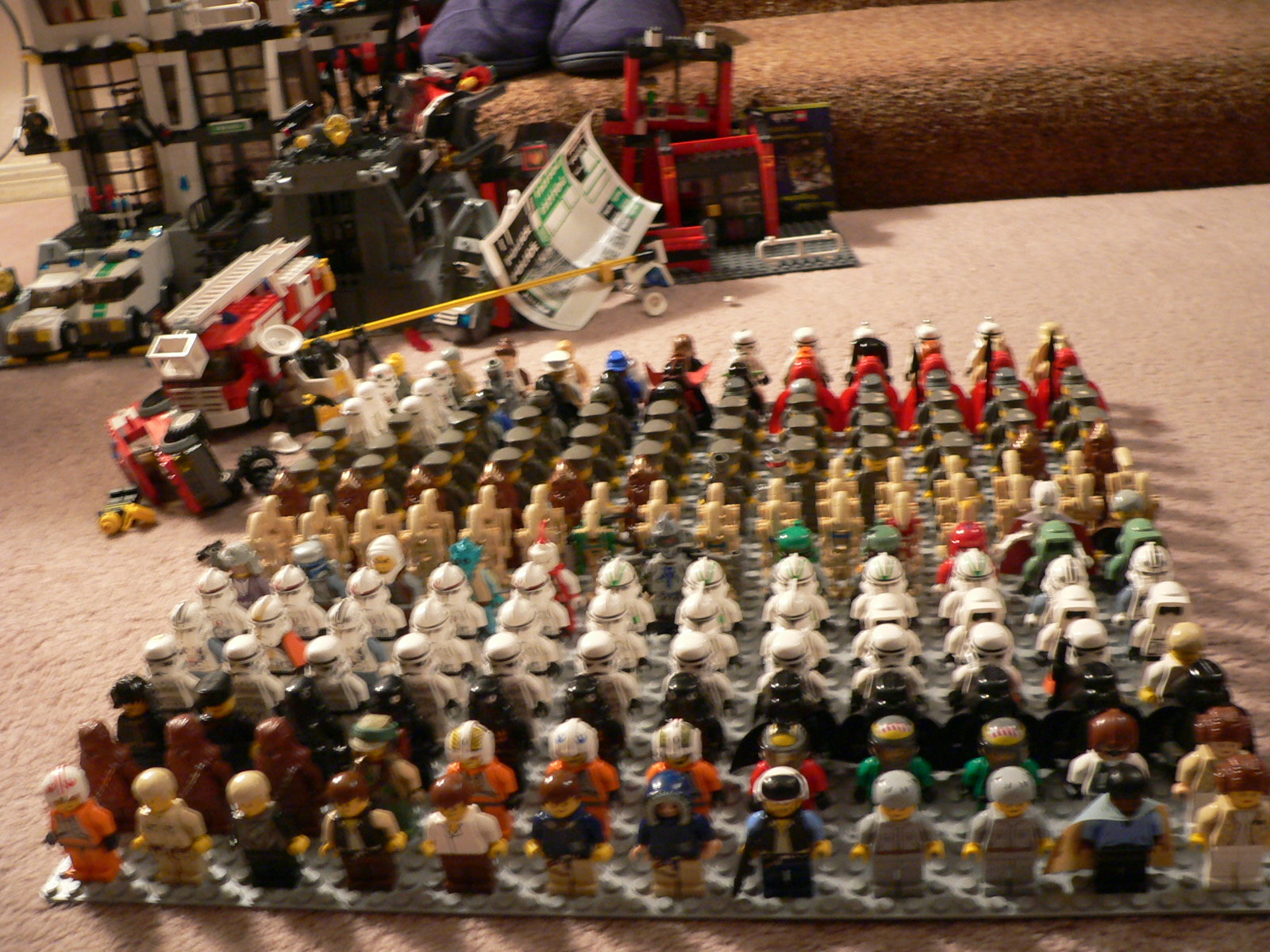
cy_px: 476
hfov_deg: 51.4
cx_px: 635
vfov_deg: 39.7
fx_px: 1321
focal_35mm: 36
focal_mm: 6
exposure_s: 1/4
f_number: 2.8
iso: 200
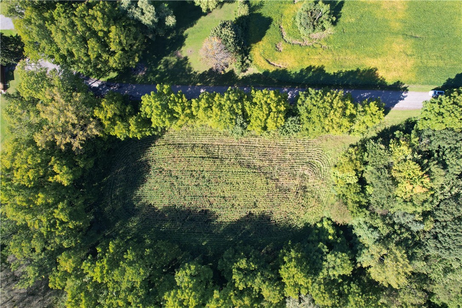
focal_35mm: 22
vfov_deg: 57.2
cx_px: 231
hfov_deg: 78.6
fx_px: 282
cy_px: 154
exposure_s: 1/500
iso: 100
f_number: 2.8
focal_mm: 8.38
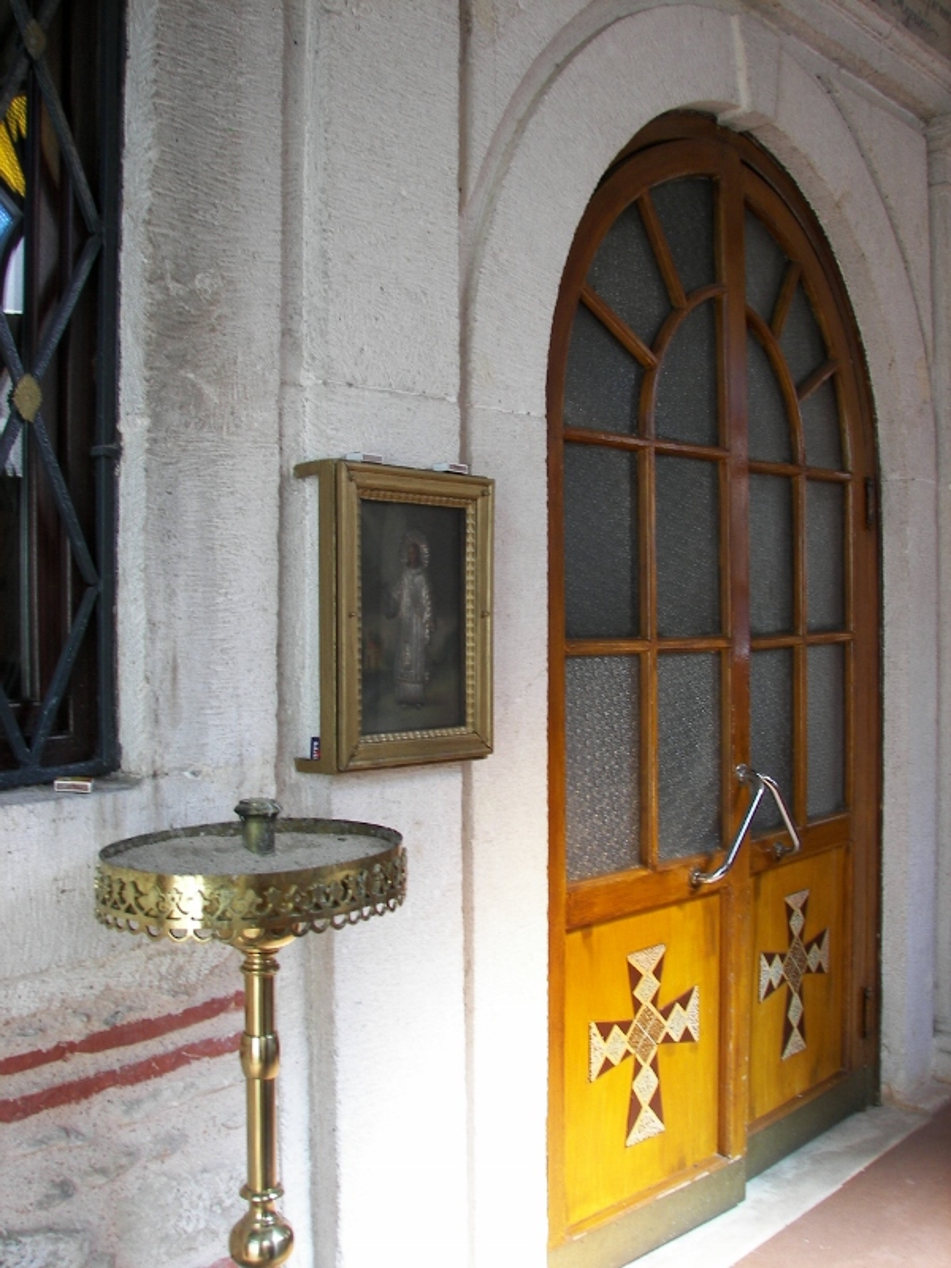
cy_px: 634
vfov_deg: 51.4
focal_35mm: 36
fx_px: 1319
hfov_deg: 39.7
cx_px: 476
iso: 50
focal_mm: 6
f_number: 2.8
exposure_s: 1/40
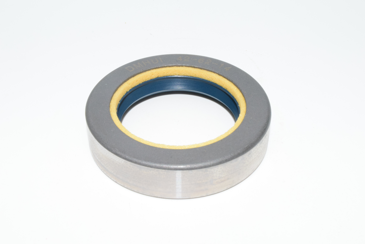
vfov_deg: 23.8
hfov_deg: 35.0
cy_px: 122
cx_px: 182
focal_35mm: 57
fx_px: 578
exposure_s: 1/60
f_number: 32
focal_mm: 38
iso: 1600
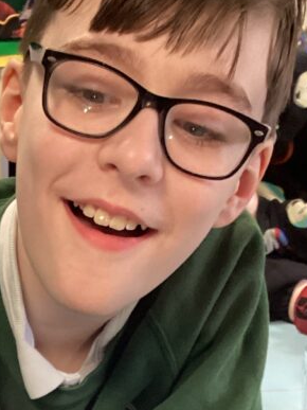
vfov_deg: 22.0
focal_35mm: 82
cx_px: -37
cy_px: 495
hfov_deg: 17.3
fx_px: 970
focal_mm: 3.3
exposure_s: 1/50
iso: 250
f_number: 2.4
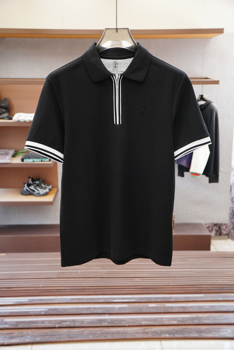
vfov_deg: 51.3
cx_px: 117
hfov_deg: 35.5
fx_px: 366
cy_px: 175
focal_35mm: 38
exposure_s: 1/250
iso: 320
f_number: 4
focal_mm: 25
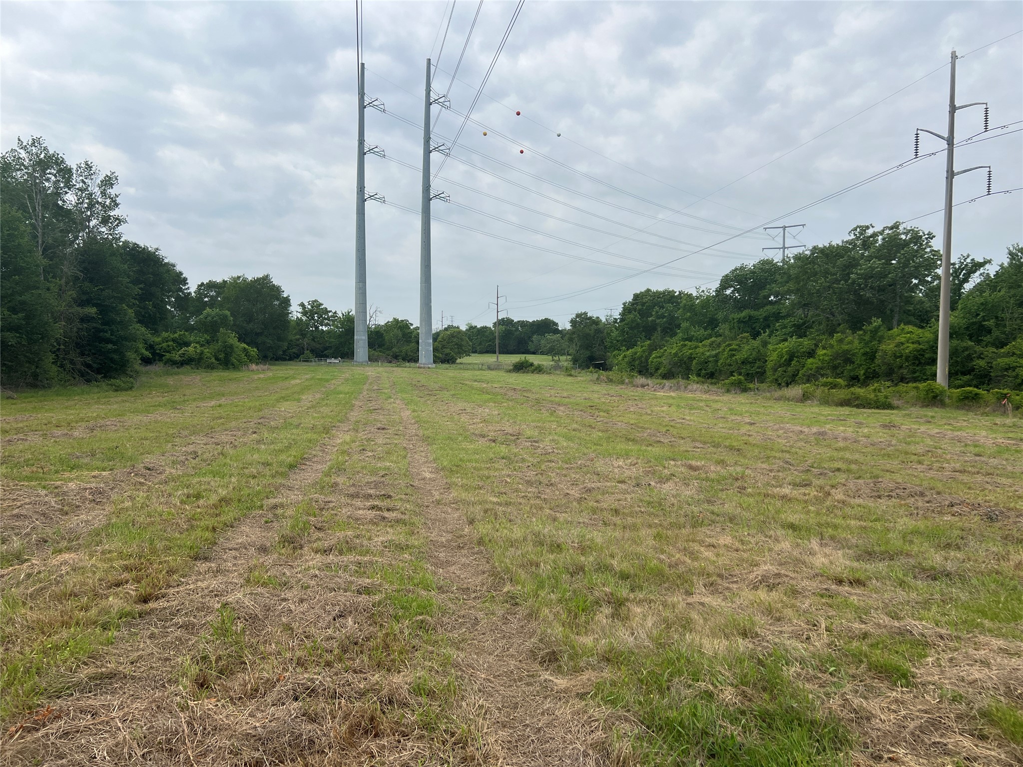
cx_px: 512
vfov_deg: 53.1
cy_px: 384
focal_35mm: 26
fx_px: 768
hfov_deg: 67.3
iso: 50
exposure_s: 1/4831
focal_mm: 5.7
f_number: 1.5
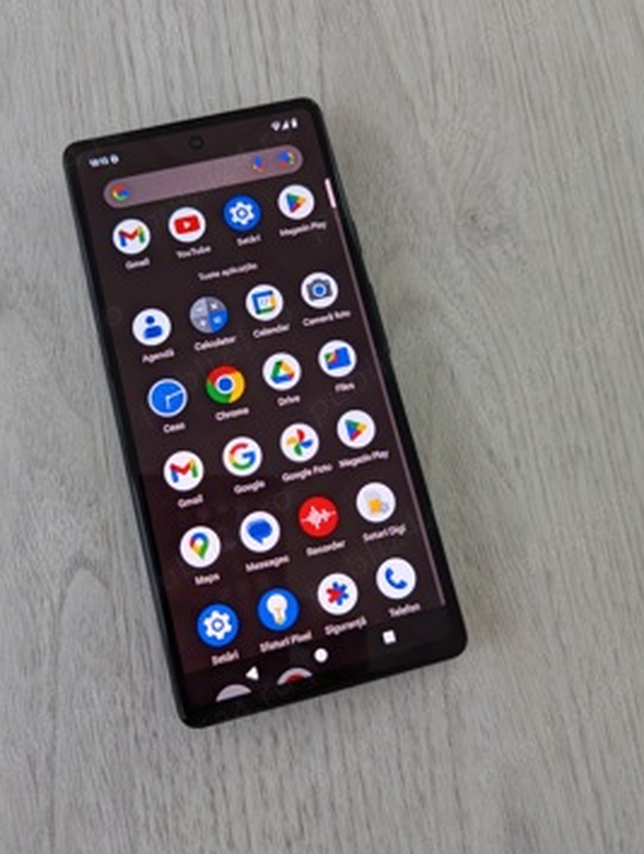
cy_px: 400
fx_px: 667
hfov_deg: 51.5
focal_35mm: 27
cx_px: 299
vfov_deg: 65.2
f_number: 1.85
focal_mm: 6.81
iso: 43
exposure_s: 1/53.2
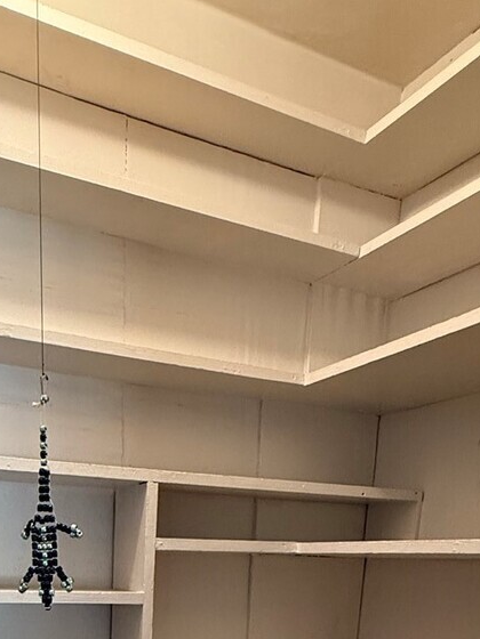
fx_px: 666
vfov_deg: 39.9
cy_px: 730
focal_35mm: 36
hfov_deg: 39.0
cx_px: 144
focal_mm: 2.22
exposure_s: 1/60
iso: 400
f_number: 2.2
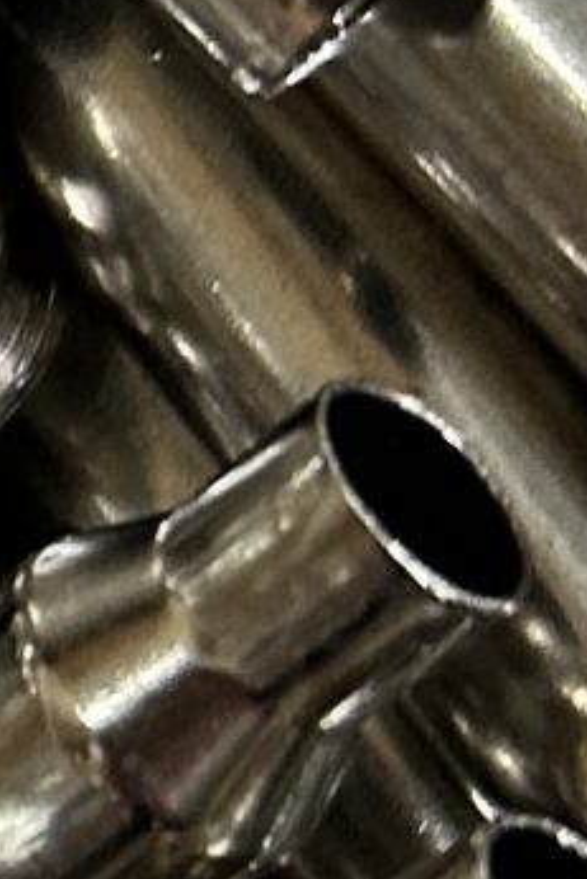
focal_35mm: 200
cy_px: 493
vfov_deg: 10.3
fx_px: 4886
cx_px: -1344
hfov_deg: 6.2
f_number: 1.5
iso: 160
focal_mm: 5.7
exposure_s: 1/60
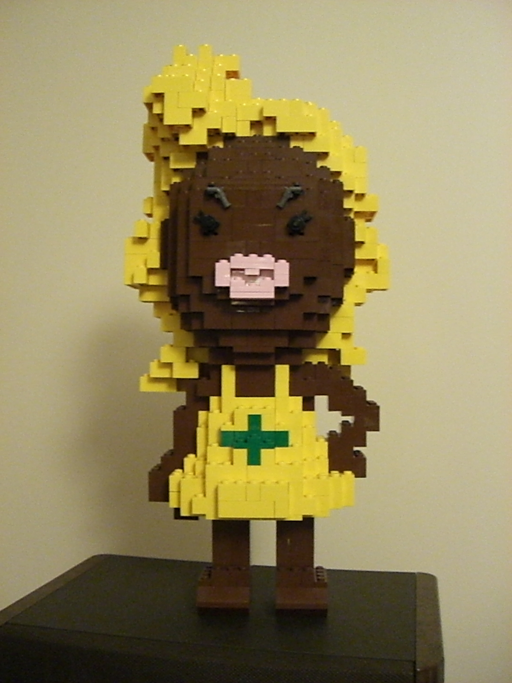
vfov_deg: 49.0
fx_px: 749
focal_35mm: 38
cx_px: 256
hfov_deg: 37.7
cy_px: 342
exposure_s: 1/25
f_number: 2.7
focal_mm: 6.2
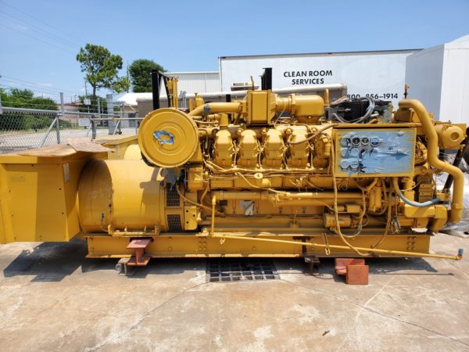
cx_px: 234
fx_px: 352
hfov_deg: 67.3
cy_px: 176
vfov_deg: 53.1
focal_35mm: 26
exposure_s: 1/1206
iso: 50
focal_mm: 4.3
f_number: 2.4
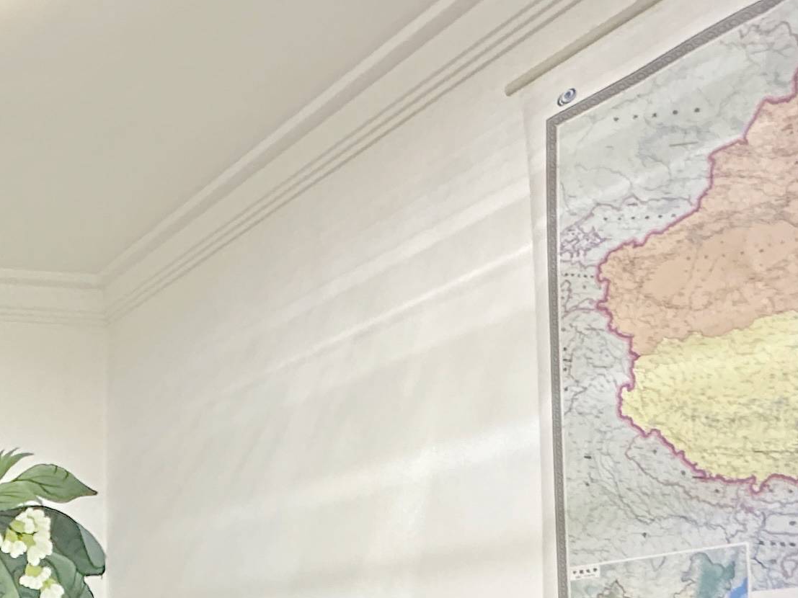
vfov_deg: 26.3
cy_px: 663
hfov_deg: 27.6
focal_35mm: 51
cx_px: -358
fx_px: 1176
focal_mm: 2.22
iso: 500
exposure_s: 1/60
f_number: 2.2
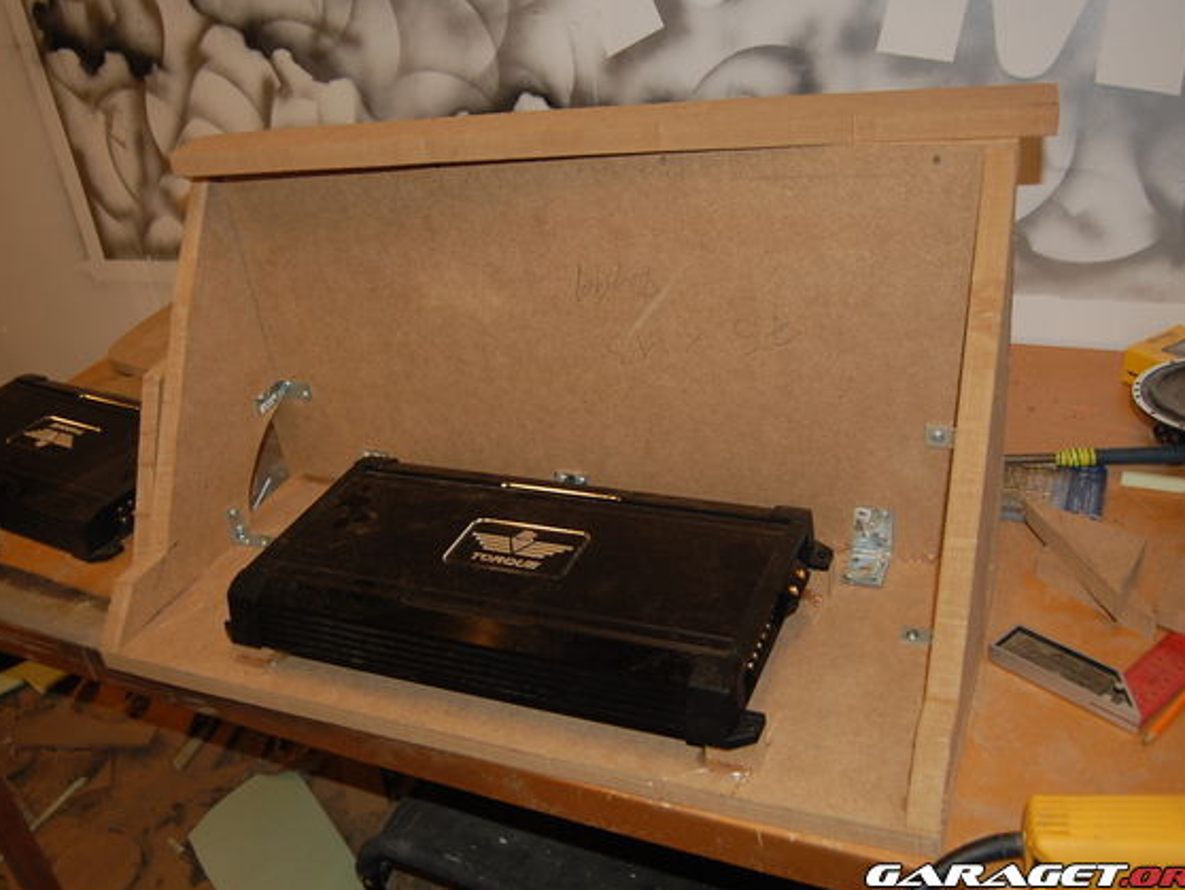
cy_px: 446
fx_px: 1130
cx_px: 550
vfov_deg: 43.0
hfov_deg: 55.3
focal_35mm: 33
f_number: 3.8
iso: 400
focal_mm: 20
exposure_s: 1/60
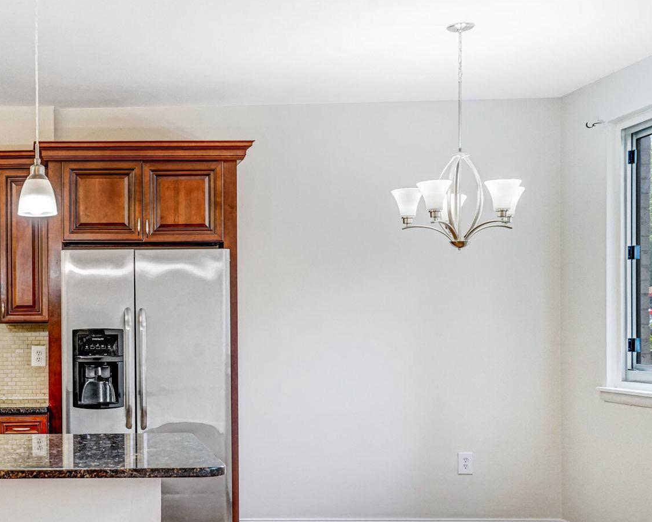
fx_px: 984
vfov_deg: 29.6
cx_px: 80
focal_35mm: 51
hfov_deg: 34.8
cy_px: 321
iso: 1250
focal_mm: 30
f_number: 8
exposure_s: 1/80
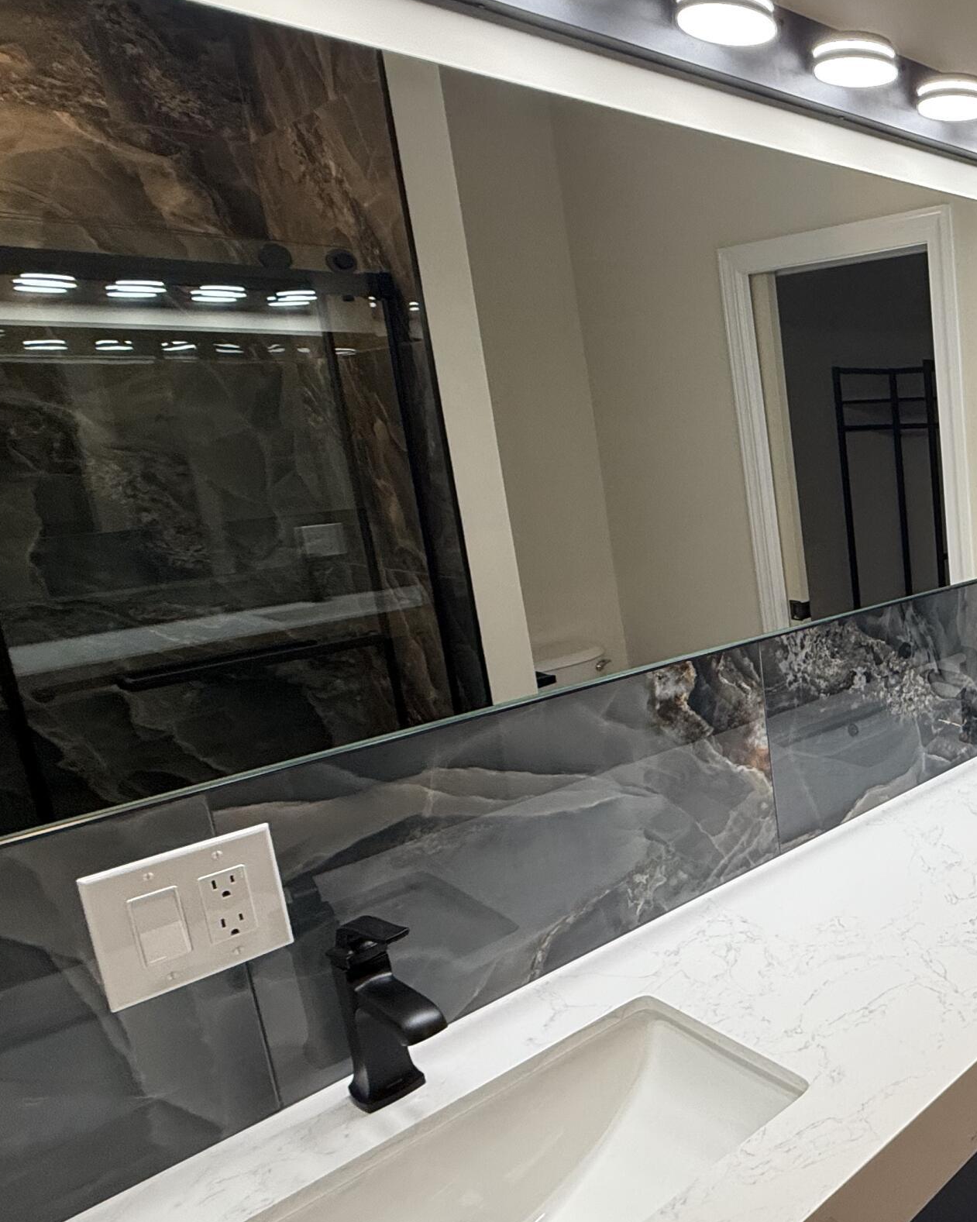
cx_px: 1088
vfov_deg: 66.0
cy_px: 591
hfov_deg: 42.4
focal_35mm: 26
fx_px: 940
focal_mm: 2.22
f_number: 2.2
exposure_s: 1/120
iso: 125
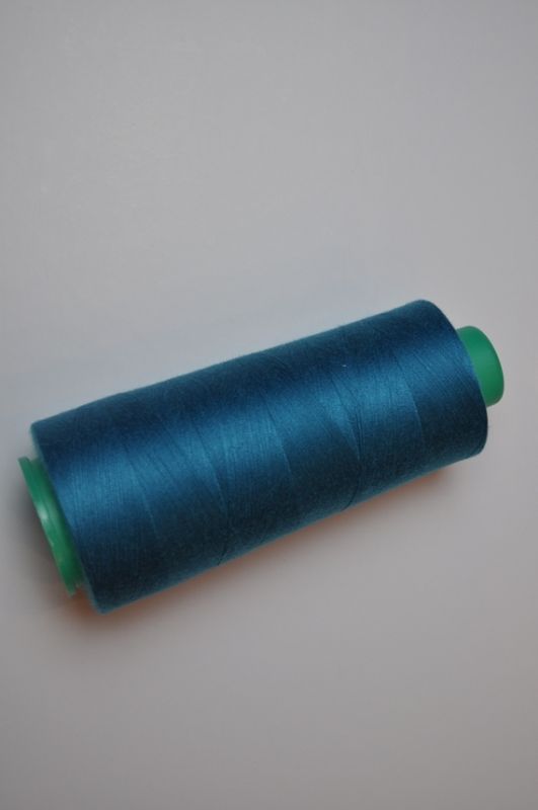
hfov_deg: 25.0
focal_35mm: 54
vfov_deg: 36.9
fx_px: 1214
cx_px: 269
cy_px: 405
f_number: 5.6
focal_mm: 36
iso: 400
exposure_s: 1/125
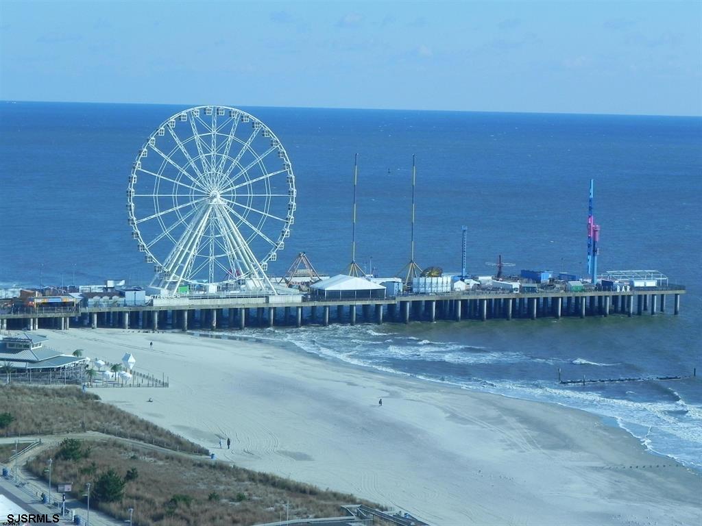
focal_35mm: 105
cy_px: 263
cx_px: 351
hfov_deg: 18.7
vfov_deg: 14.1
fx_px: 2129
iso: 160
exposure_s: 1/274
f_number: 5.6
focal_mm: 18.8
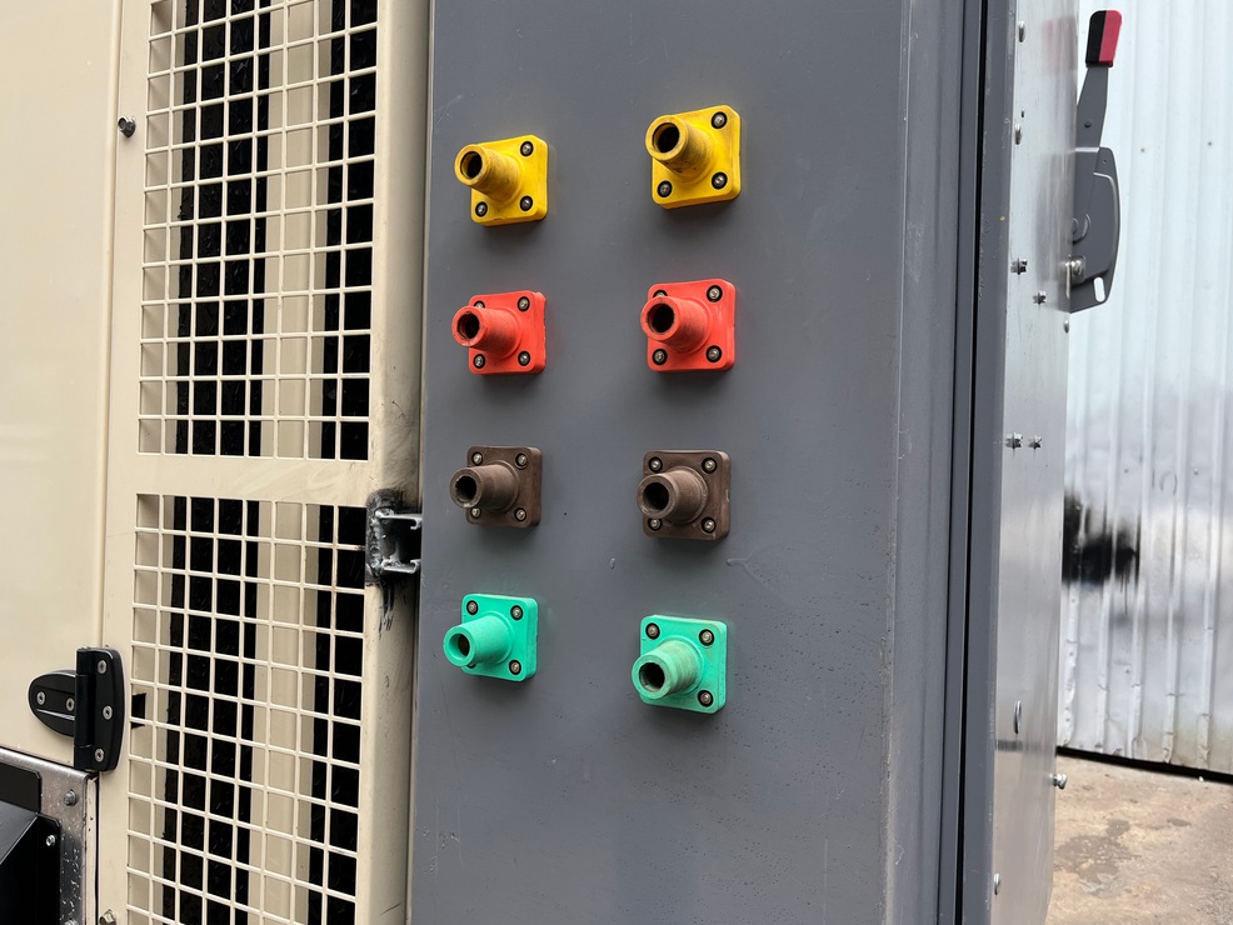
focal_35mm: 27
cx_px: 632
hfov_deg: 65.3
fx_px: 962
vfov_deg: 51.4
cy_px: 452
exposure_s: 1/351
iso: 50
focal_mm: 5.1
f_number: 1.6
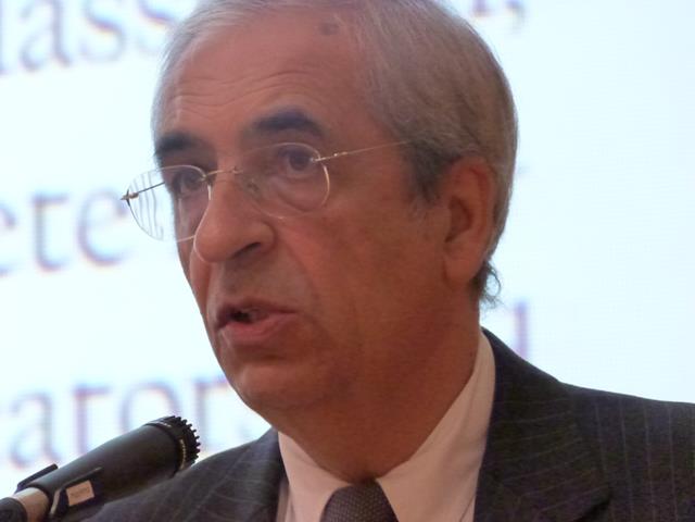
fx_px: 7850
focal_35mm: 391
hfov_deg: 5.1
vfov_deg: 3.8
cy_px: 261
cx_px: 348
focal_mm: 70.3
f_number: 4.2
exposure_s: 1/30
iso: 1600
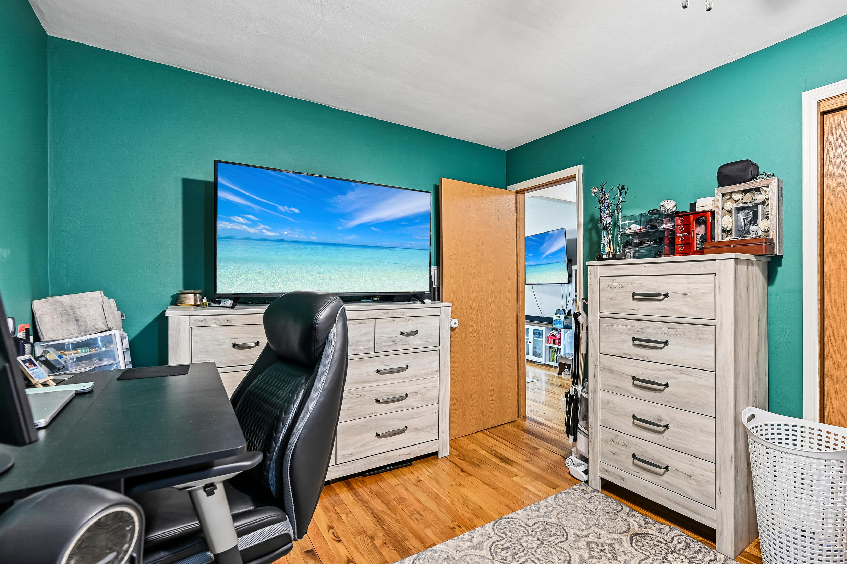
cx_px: 510
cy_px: 289
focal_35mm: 17
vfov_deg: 70.4
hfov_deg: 92.0
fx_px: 400
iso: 400
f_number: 4.8
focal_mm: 14
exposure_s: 1/4
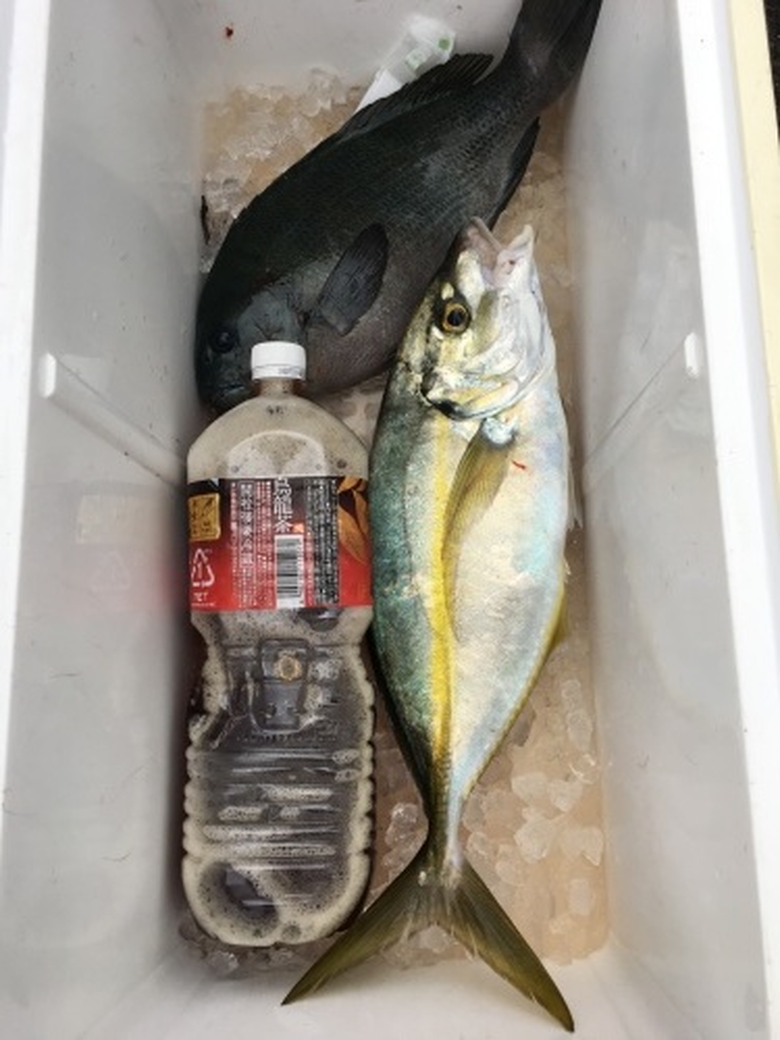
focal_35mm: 29
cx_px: 390
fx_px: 871
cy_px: 520
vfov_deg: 61.7
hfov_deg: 48.2
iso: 32
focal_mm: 4.15
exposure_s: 1/120
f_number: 2.2
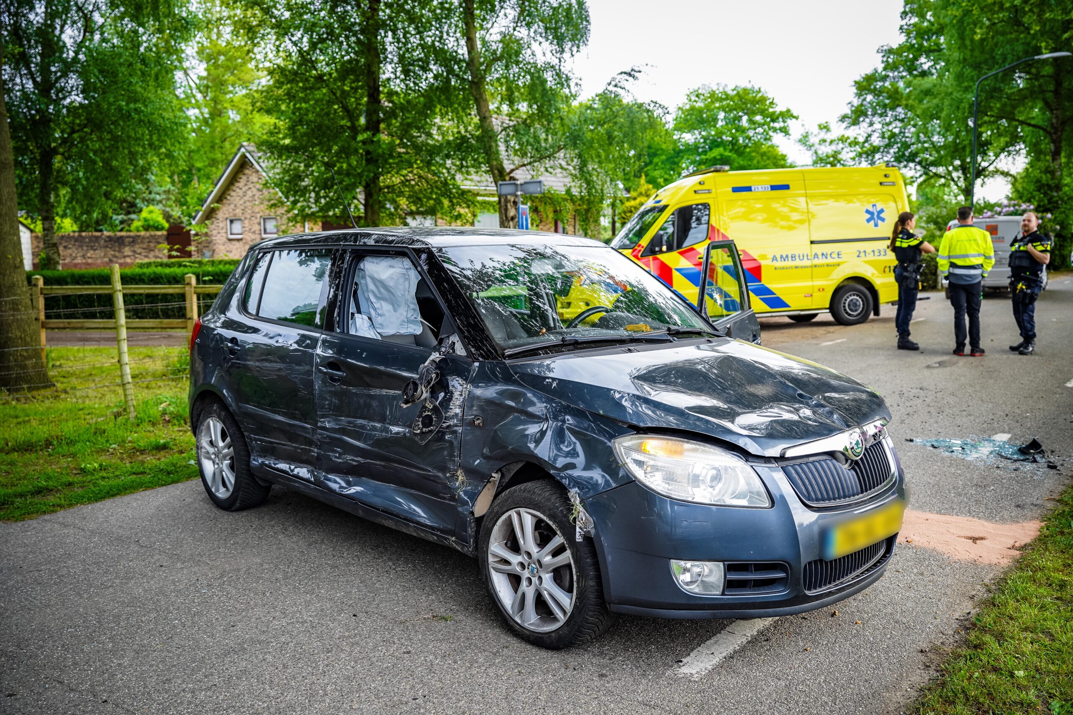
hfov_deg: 56.9
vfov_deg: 39.8
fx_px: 990
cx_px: 536
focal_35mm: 33
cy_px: 358
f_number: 3.5
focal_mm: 33.2
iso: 125
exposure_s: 1/125
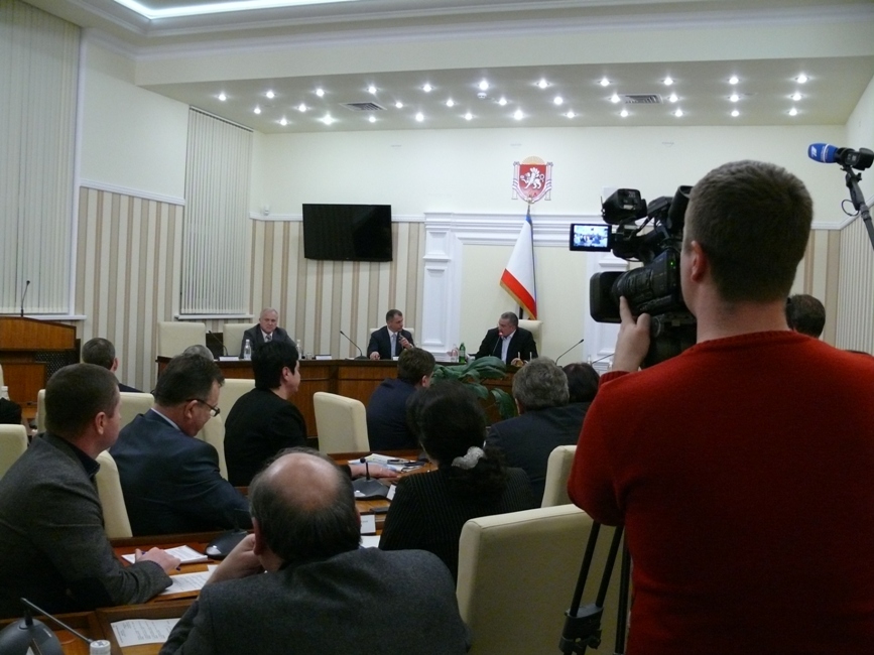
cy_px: 328
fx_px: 884
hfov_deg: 52.6
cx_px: 437
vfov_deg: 40.7
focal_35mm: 35
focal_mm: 7.4
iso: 400
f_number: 2.8
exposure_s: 1/30
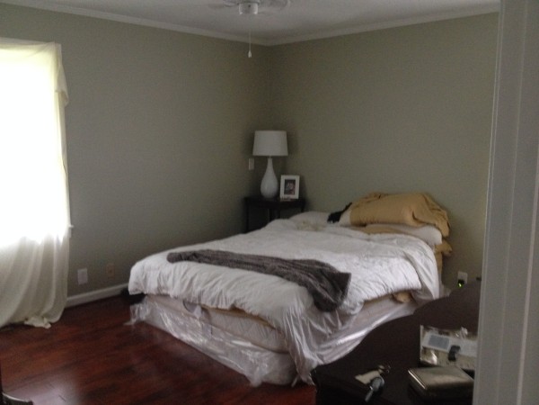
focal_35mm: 35
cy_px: 202
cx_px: 270
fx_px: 545
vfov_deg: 40.7
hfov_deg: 52.6
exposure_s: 1/15
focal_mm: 4.28
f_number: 2.4
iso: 400
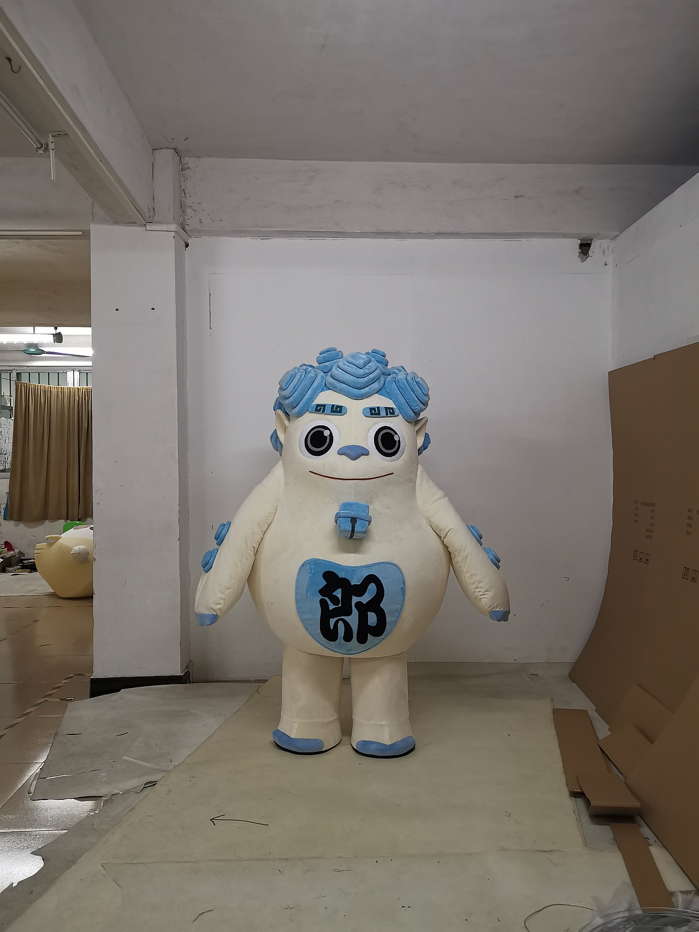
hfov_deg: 51.3
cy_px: 466
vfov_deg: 65.3
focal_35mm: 27
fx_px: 727
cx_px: 350
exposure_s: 1/50
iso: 500
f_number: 1.8
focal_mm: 5.58
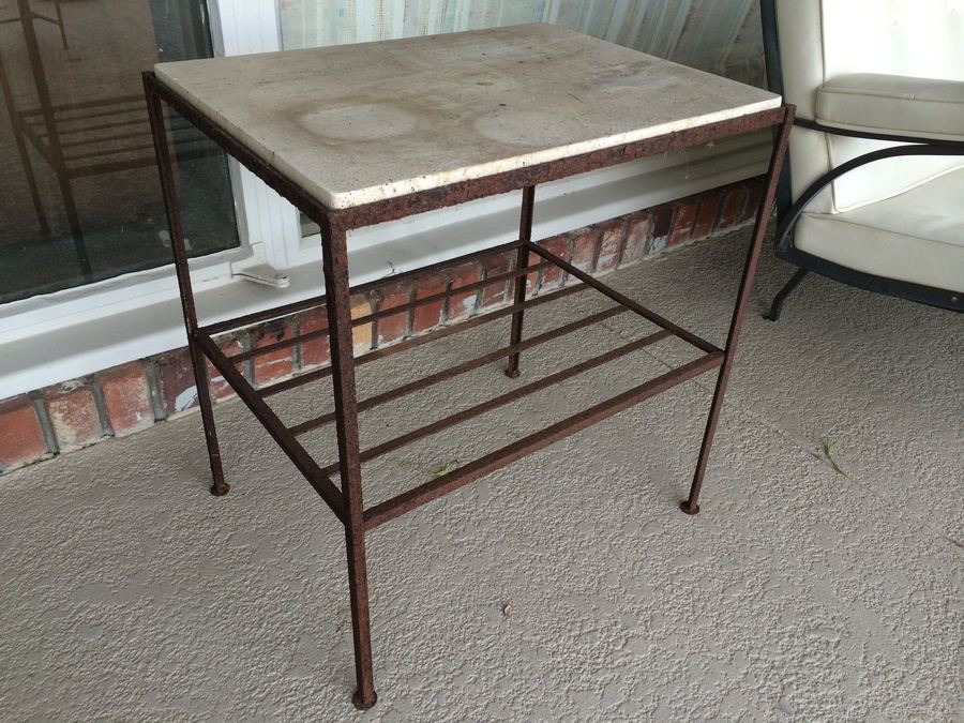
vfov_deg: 46.8
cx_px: 482
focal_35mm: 30
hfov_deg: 60.0
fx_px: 835
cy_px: 362
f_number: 2.2
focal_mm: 4.12
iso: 40
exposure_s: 1/60
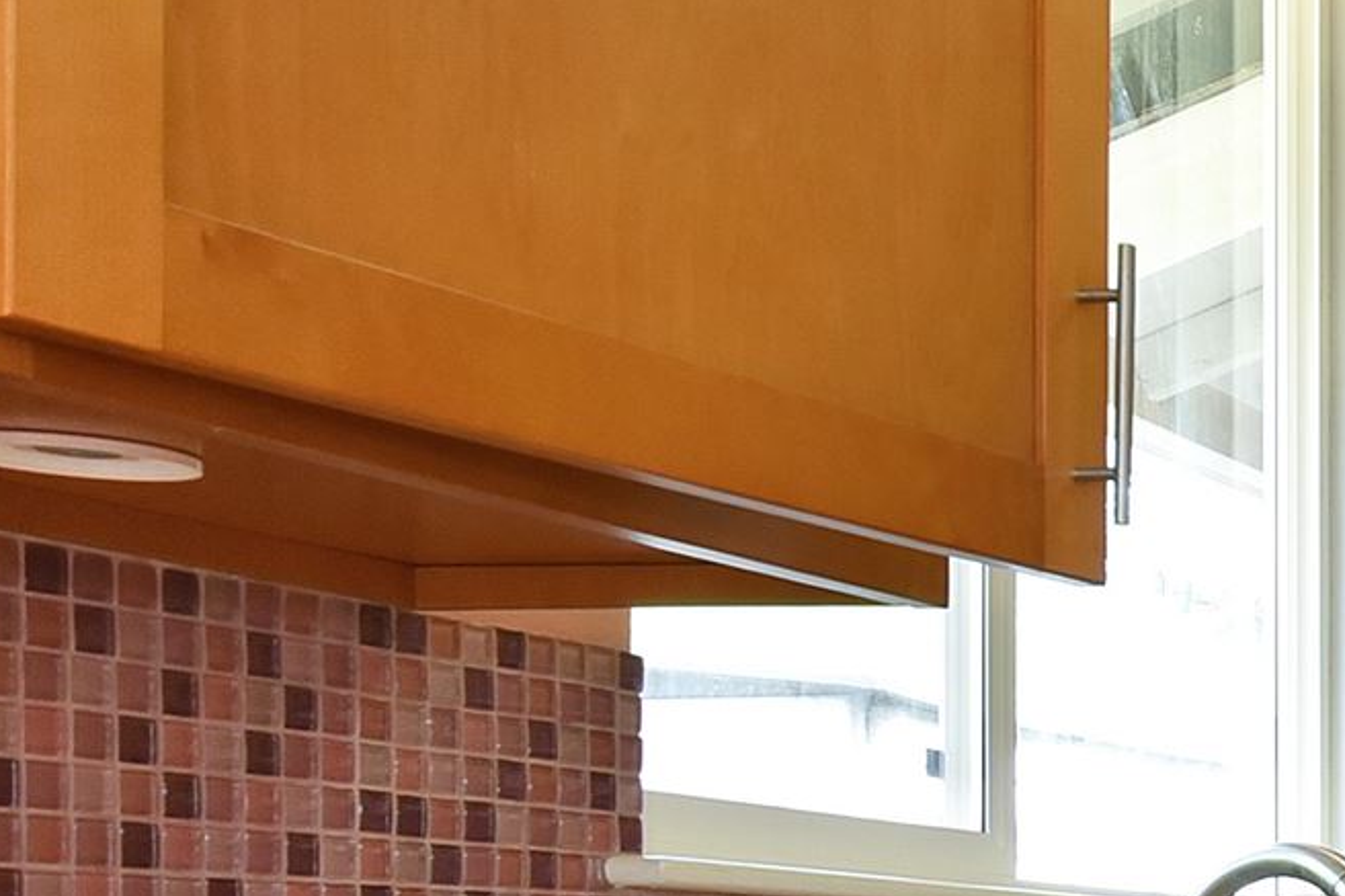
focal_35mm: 75
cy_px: 1074
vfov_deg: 17.3
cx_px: 2501
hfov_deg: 19.3
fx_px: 2801
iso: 6400
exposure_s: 1/60
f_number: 16
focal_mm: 16
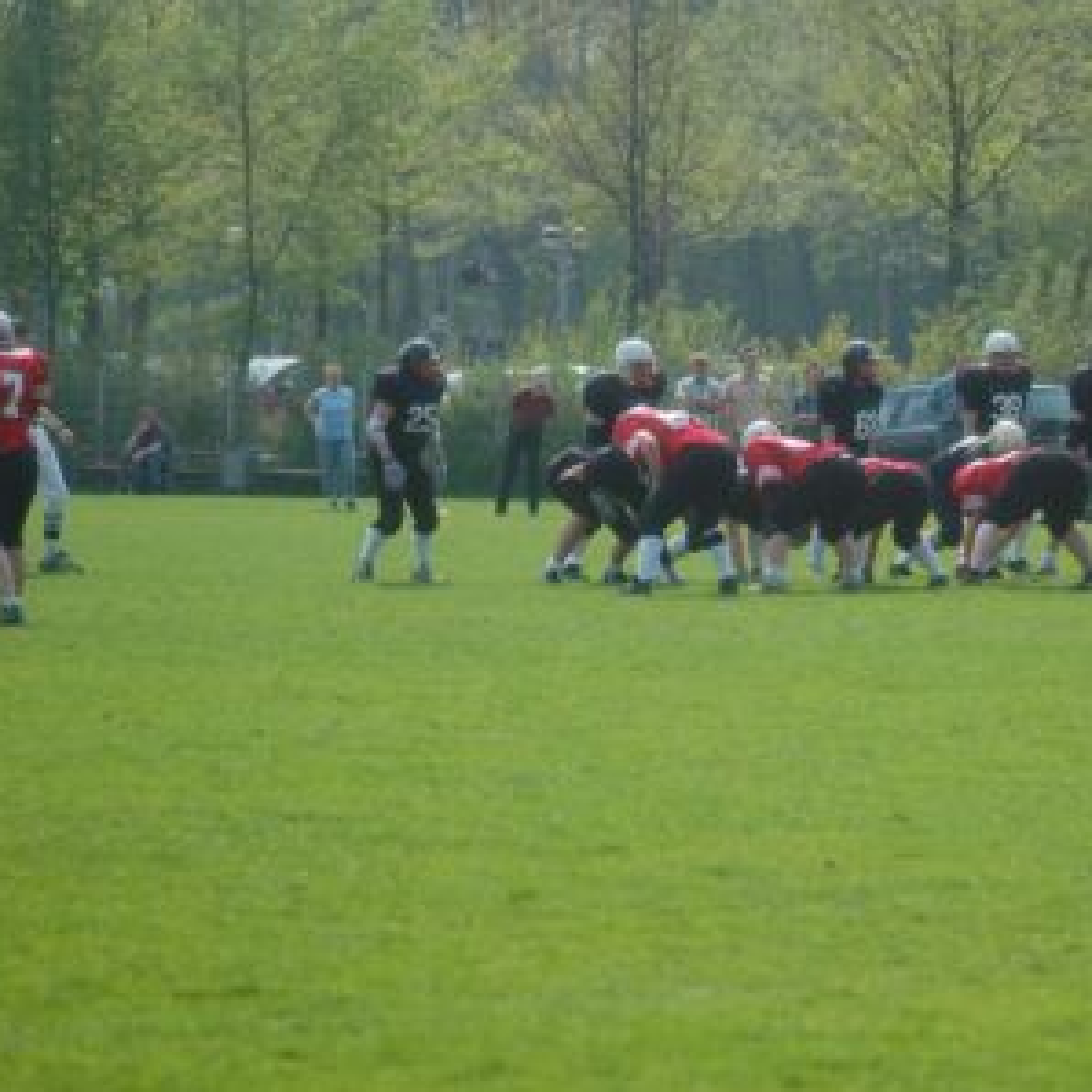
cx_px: 757
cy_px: 546
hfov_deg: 8.2
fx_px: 7602
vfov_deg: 8.2
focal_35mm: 213
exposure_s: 1/1000
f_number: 4.2
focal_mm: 110
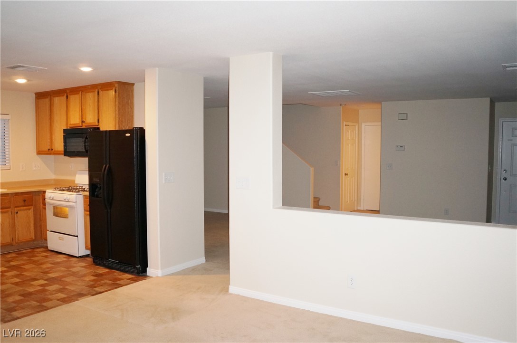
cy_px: 172
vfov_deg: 43.5
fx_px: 430
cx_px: 258
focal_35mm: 30
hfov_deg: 62.0
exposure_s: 1/60
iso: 800
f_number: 2.8
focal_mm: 20
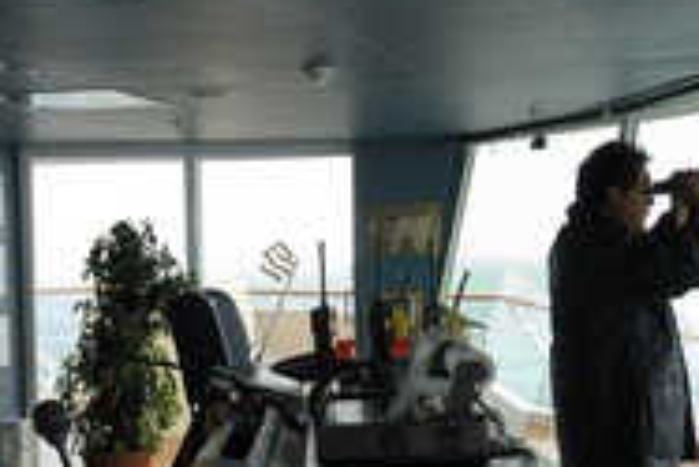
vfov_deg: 18.3
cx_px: 363
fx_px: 1438
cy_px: 351
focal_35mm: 74
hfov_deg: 27.3
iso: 400
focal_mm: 22
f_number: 5
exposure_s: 1/90
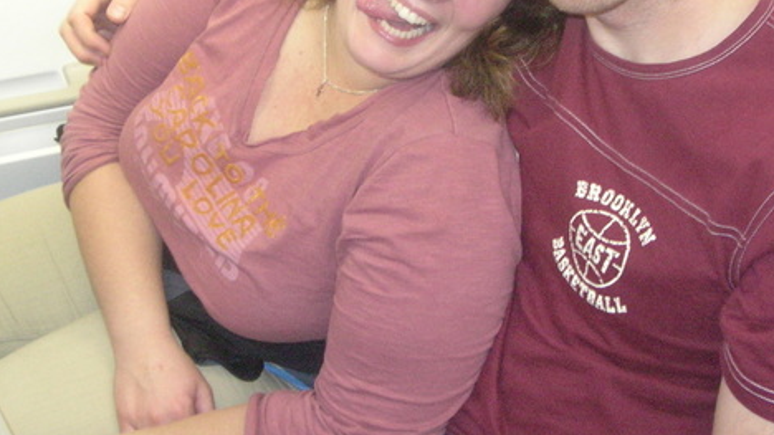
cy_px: 125
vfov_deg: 17.9
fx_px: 1375
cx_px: 420
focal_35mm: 67
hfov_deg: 31.4
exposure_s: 1/18.7
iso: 300
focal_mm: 6
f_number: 2.7
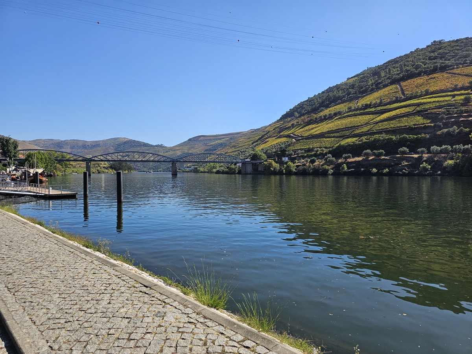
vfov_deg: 58.9
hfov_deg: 73.9
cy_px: 177
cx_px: 236
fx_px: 314
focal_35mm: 23
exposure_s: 1/1332
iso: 16
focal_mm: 6.3
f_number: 1.7
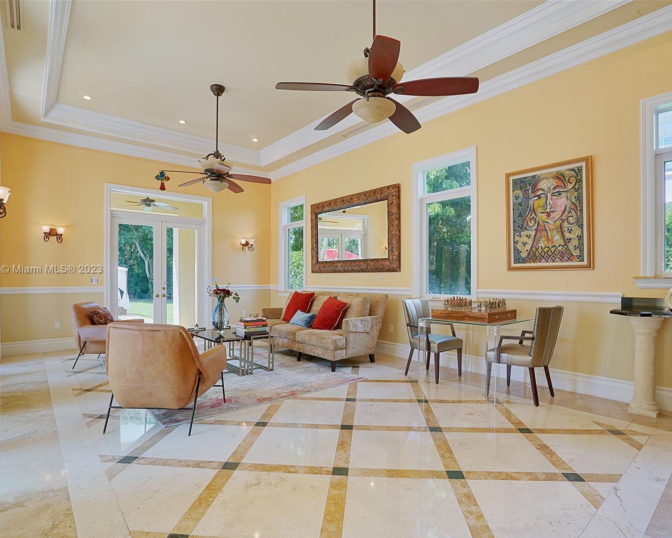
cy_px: 270
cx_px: 346
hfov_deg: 89.6
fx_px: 338
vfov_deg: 77.0
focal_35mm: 17
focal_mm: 10
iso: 250
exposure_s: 1/40
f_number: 6.3
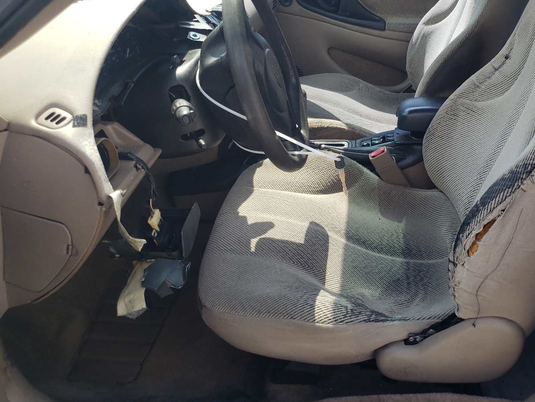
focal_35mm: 34
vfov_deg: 41.6
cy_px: 166
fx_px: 525
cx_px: 345
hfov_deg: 53.2
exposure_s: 1/909
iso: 50
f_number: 1.5
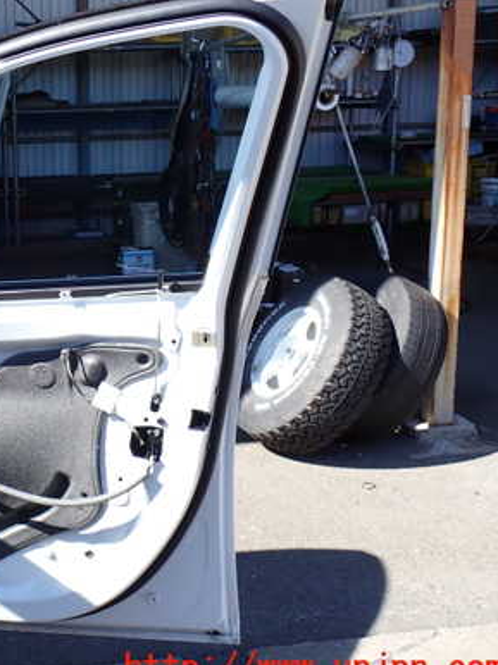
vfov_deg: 34.3
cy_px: 303
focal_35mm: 56
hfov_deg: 24.8
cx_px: -3
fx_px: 1075
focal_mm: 6.37
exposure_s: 1/320
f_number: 3.5
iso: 100
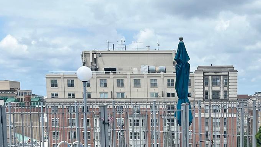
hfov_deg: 24.7
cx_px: 202
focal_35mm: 85
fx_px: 588
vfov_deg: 13.7
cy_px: 186
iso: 50
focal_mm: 5.1
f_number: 1.6
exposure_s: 1/5076
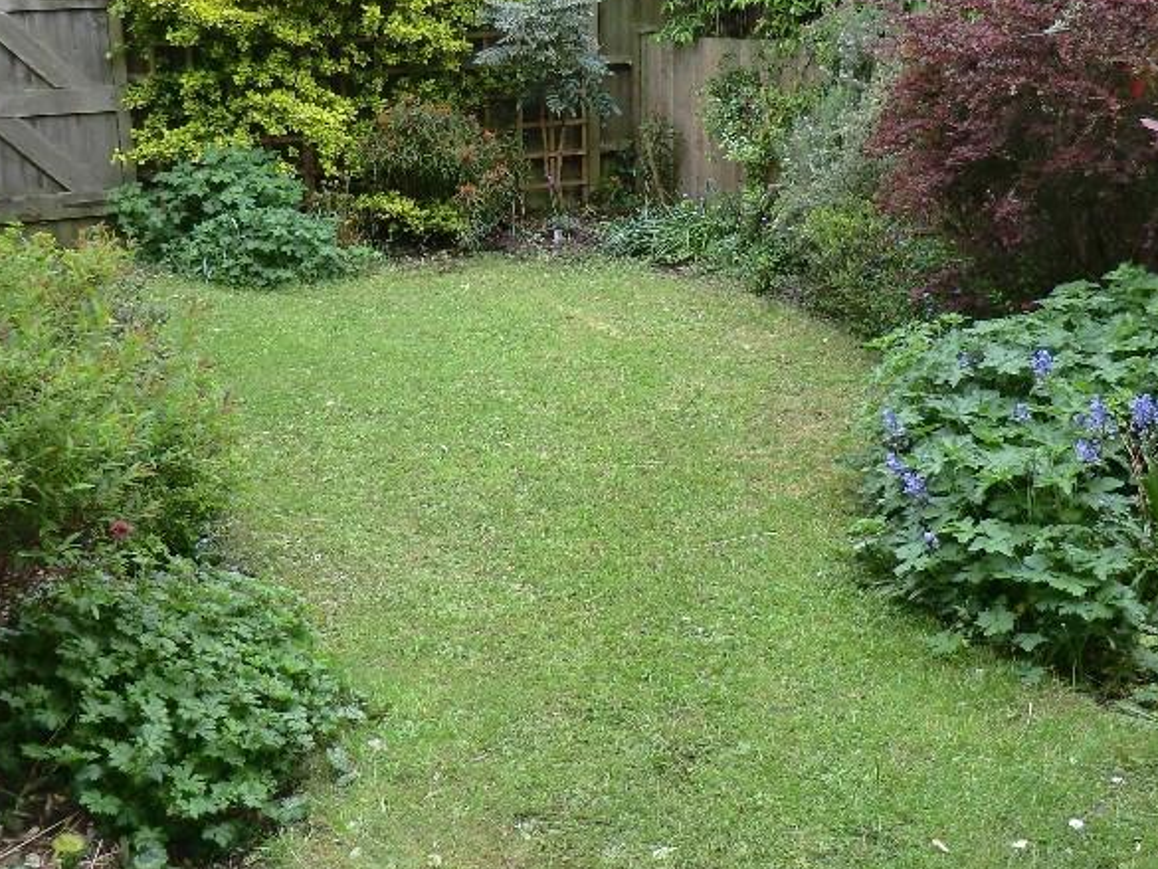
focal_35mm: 42
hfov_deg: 44.8
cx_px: 578
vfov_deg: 34.3
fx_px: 1405
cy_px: 350
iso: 80
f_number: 3.2
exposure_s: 1/60
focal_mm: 4.3
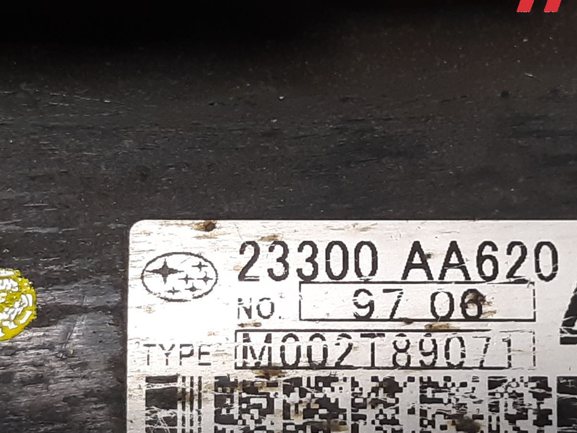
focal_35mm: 44
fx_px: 734
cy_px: 298
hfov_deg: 42.9
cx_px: 321
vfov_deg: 32.5
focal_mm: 3.93
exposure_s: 1/50
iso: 160
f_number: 1.7
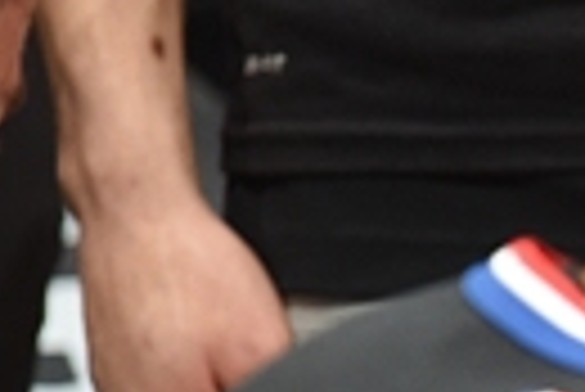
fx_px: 25655
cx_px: 2218
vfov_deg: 0.9
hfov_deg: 1.3
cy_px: 795
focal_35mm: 1577
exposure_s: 1/250
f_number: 8
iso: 400
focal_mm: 200
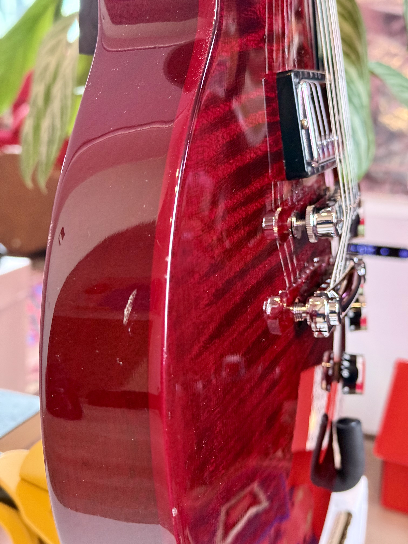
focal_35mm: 48
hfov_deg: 30.3
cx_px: 204
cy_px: 272
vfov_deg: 39.7
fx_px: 754
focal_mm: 6.76
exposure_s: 1/33
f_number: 1.78
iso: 500
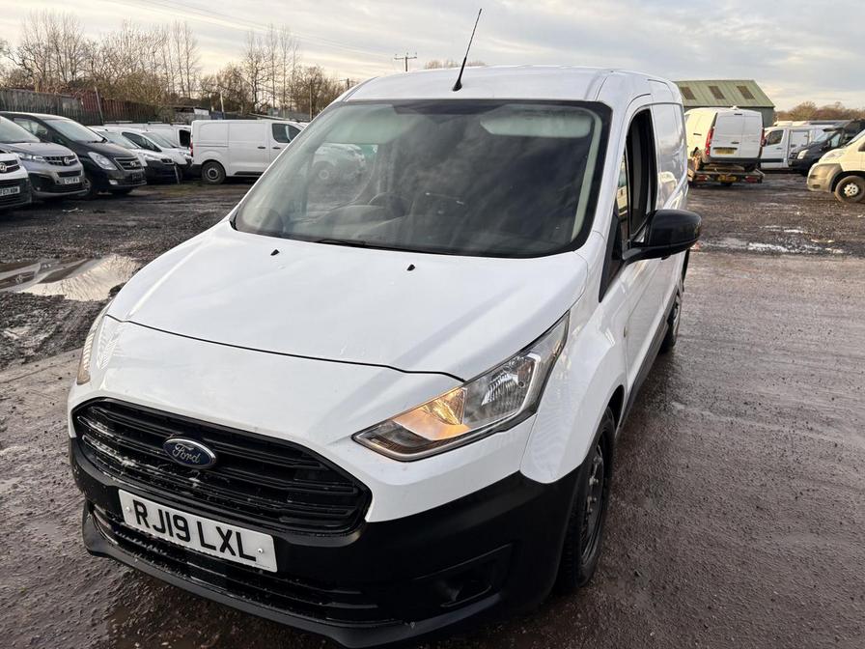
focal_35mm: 26
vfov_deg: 53.1
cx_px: 432
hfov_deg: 67.3
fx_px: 650
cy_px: 324
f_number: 1.6
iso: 50
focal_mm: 5.96
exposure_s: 1/673
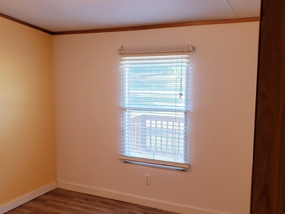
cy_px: 111
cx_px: 106
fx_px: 329
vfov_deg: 36.0
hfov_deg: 46.4
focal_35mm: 40
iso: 160
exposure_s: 1/60
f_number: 2.4
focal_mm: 4.3
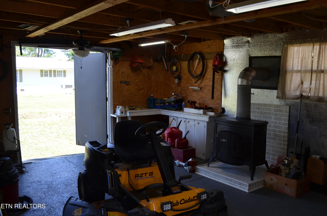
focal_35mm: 30
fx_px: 272
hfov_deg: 62.0
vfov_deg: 43.4
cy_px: 108
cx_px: 164
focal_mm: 20
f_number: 5.6
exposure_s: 1/125
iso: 250
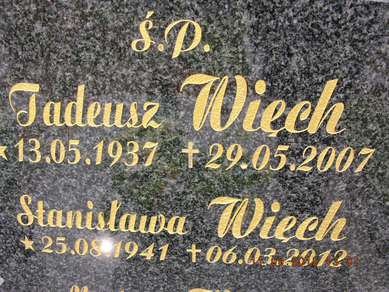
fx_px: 393
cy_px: 146
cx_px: 194
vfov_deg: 40.7
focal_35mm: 35
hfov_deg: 52.6
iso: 50
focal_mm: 8.9
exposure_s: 1/95.4
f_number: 4
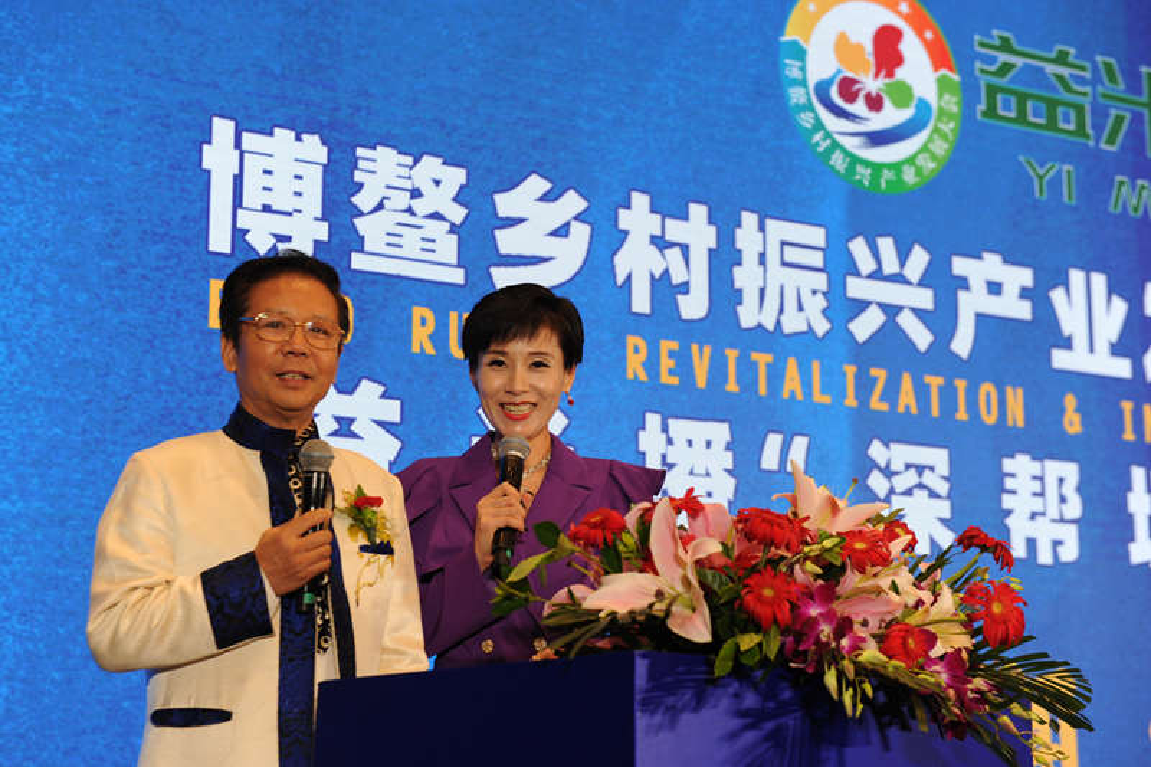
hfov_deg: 30.5
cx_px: 576
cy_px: 384
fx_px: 2110
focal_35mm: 66
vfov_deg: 20.6
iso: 1600
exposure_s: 1/160
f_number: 6.3
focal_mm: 66
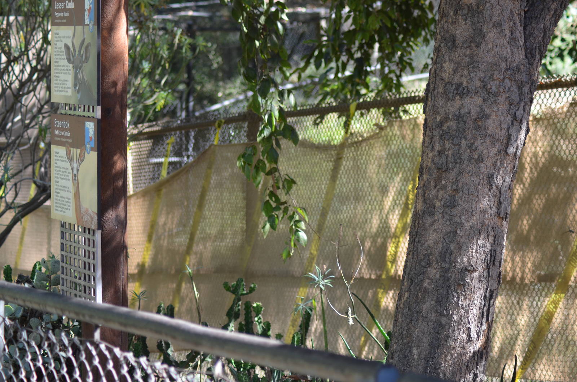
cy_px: 191
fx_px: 1680
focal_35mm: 105
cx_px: 288
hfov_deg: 19.5
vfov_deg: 13.0
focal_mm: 70
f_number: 4.5
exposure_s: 1/320
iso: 400
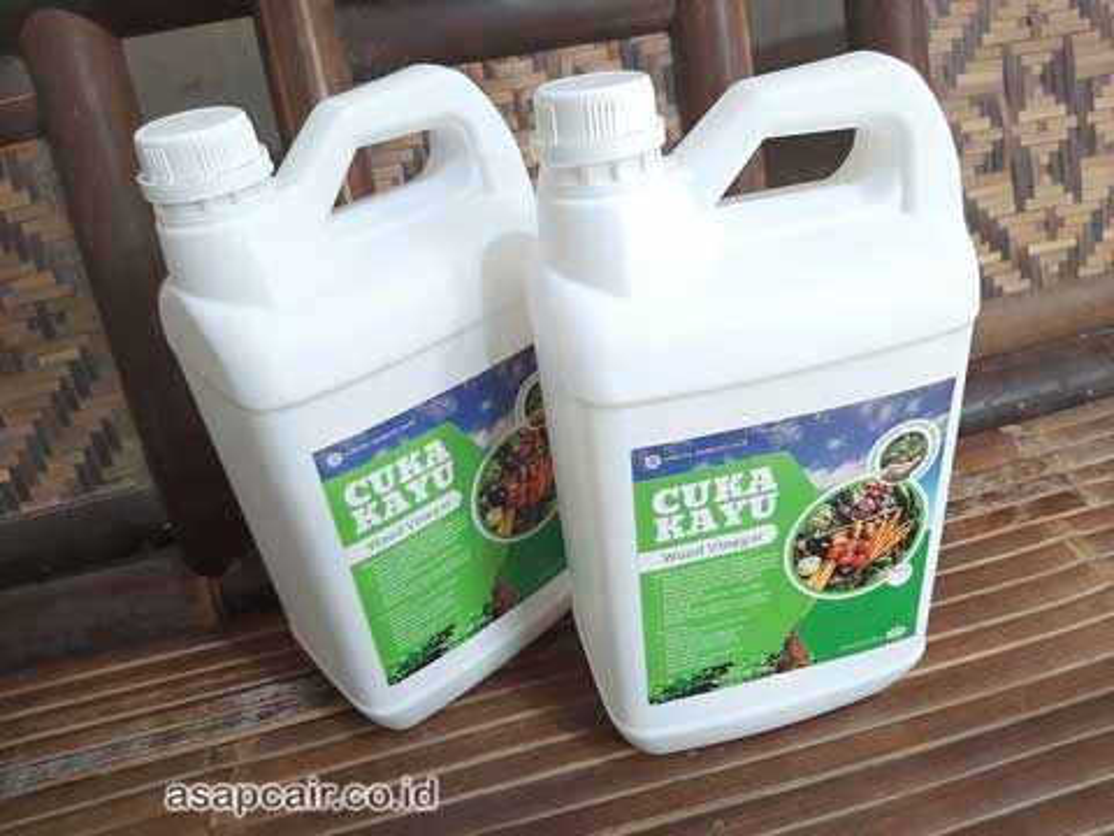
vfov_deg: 51.4
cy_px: 418
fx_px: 869
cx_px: 557
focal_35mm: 27
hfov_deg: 65.3
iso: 500
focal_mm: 3.93
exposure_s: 1/20
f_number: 1.7
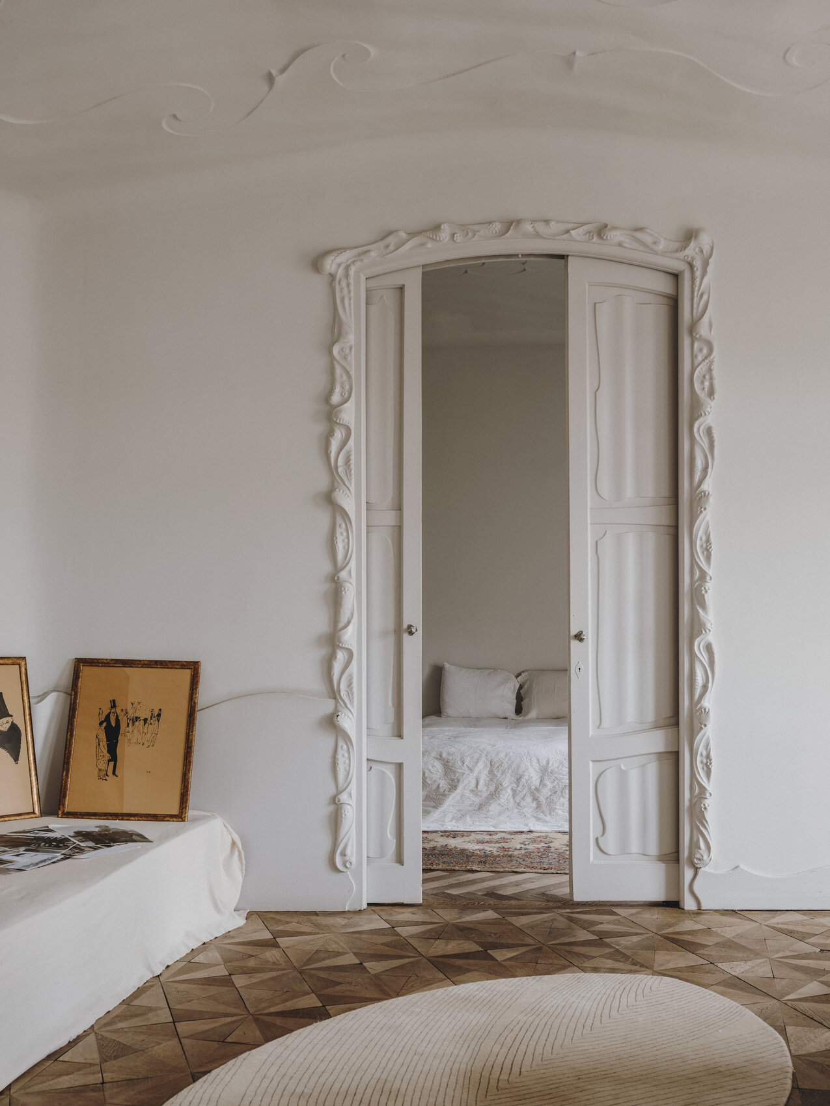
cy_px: 553
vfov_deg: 50.1
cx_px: 415
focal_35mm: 37
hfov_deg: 38.7
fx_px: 1183
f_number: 8
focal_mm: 47.3
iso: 200
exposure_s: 1.9
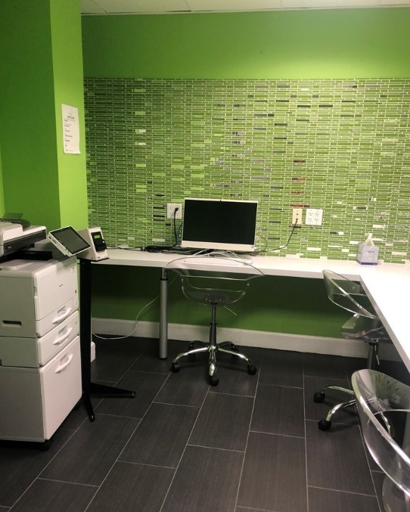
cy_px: 284
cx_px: 207
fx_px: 470
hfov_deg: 47.1
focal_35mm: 31
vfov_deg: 57.0
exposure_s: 1/15
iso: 50
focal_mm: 3.99
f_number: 1.8
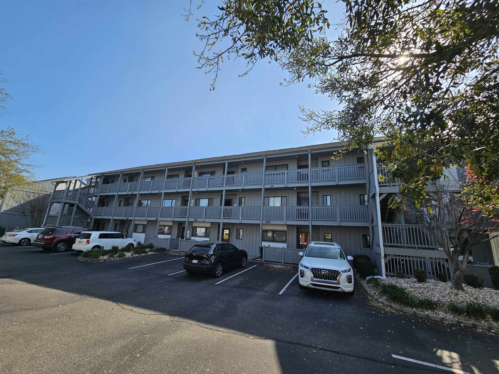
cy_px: 187
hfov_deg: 106.2
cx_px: 250
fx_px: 187
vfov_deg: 89.9
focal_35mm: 13
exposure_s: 1/1844
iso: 50
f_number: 2.2
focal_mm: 2.2
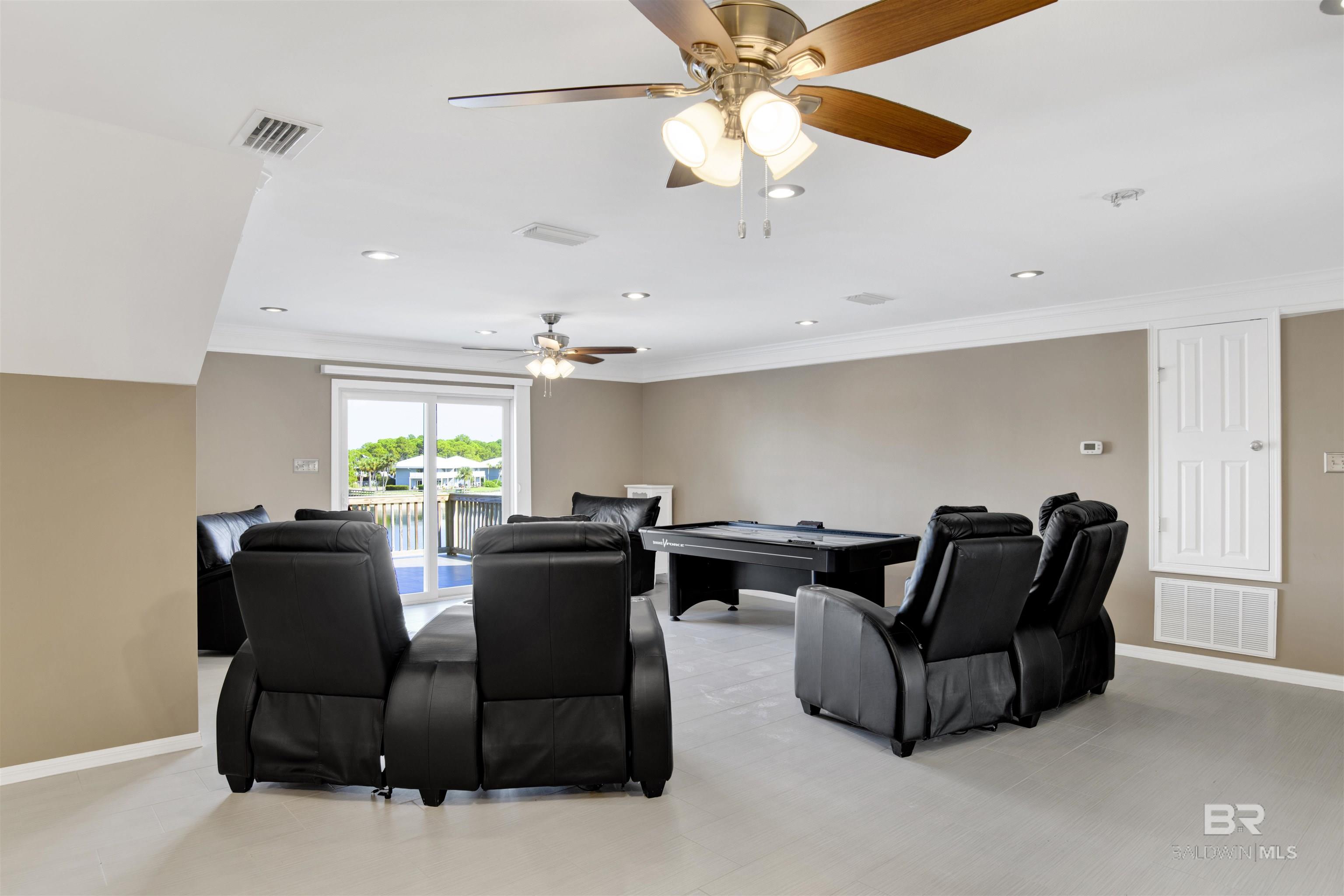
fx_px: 784
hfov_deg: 81.2
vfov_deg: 59.5
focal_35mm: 21
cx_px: 672
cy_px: 448
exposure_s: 1/6
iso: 200
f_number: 11
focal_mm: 21
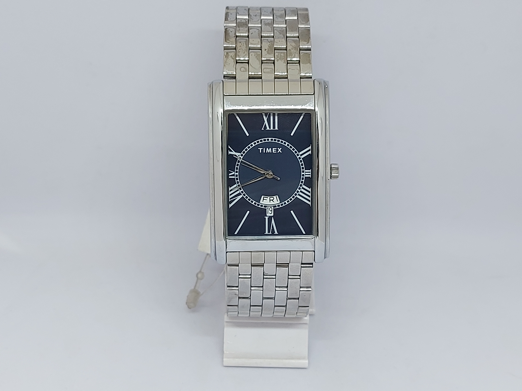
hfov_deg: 71.6
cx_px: 261
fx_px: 362
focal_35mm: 24
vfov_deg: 56.8
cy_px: 196
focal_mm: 5.23
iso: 64
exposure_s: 1/50
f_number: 1.8
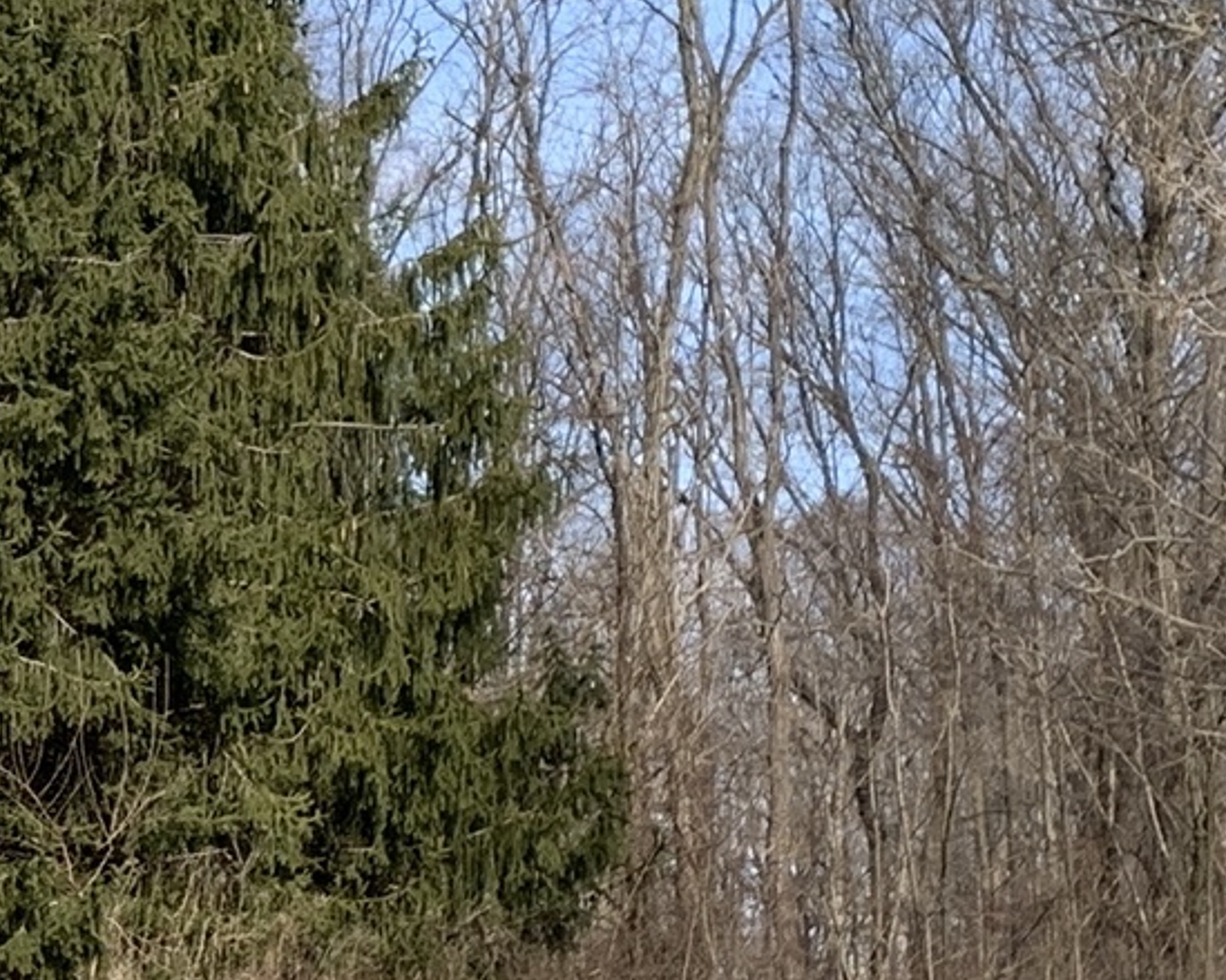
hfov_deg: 13.1
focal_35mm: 142
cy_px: 699
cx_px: -382
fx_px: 5152
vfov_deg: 10.9
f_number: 1.8
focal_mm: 4.25
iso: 25
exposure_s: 1/1100
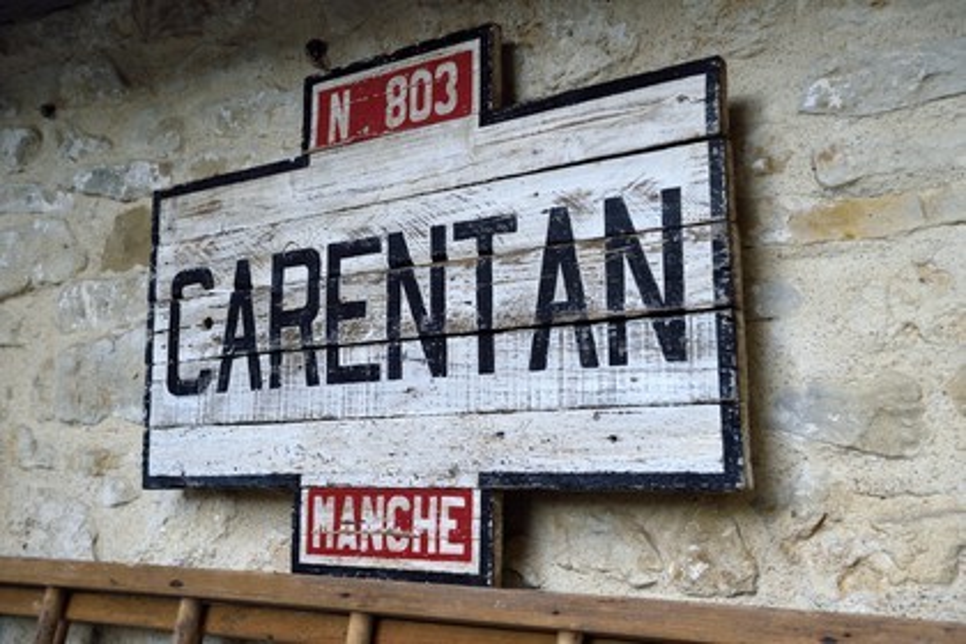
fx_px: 1073
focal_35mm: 40
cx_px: 483
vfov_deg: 33.4
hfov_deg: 48.5
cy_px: 322
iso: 400
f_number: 5.6
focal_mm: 40
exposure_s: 1/125
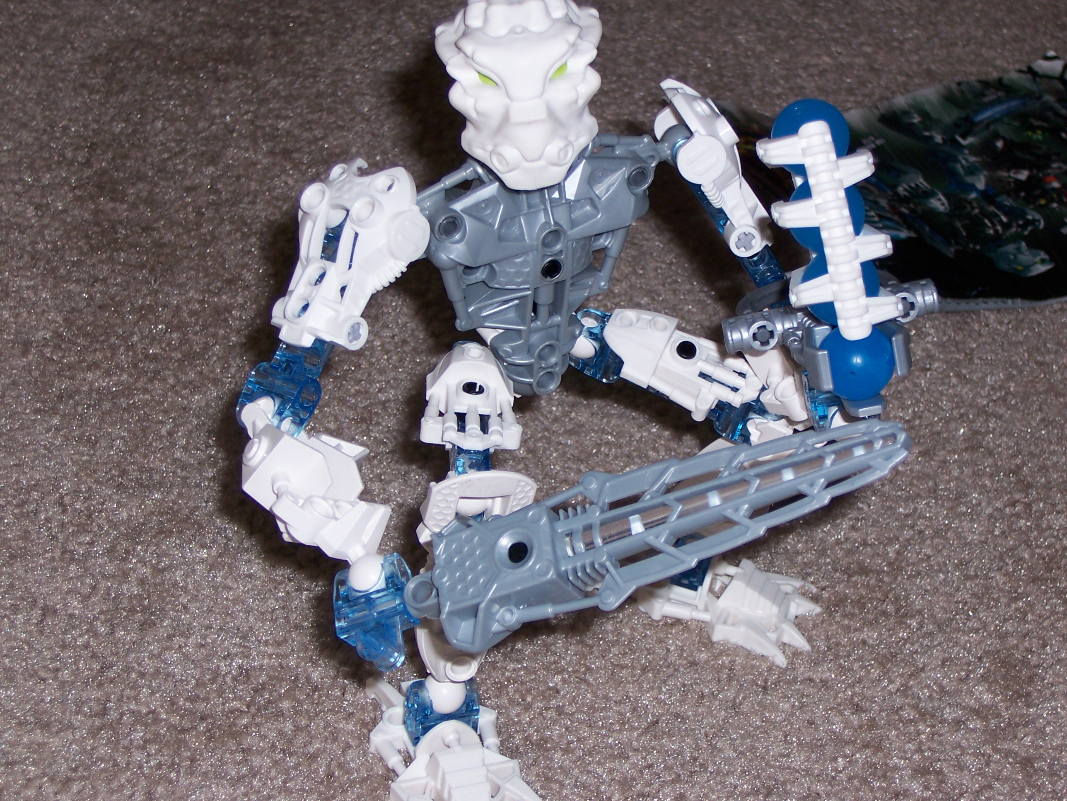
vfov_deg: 16.6
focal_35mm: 89
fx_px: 2743
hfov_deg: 22.0
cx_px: 534
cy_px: 400
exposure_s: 1/90
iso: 80
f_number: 4.8
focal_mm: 14.8
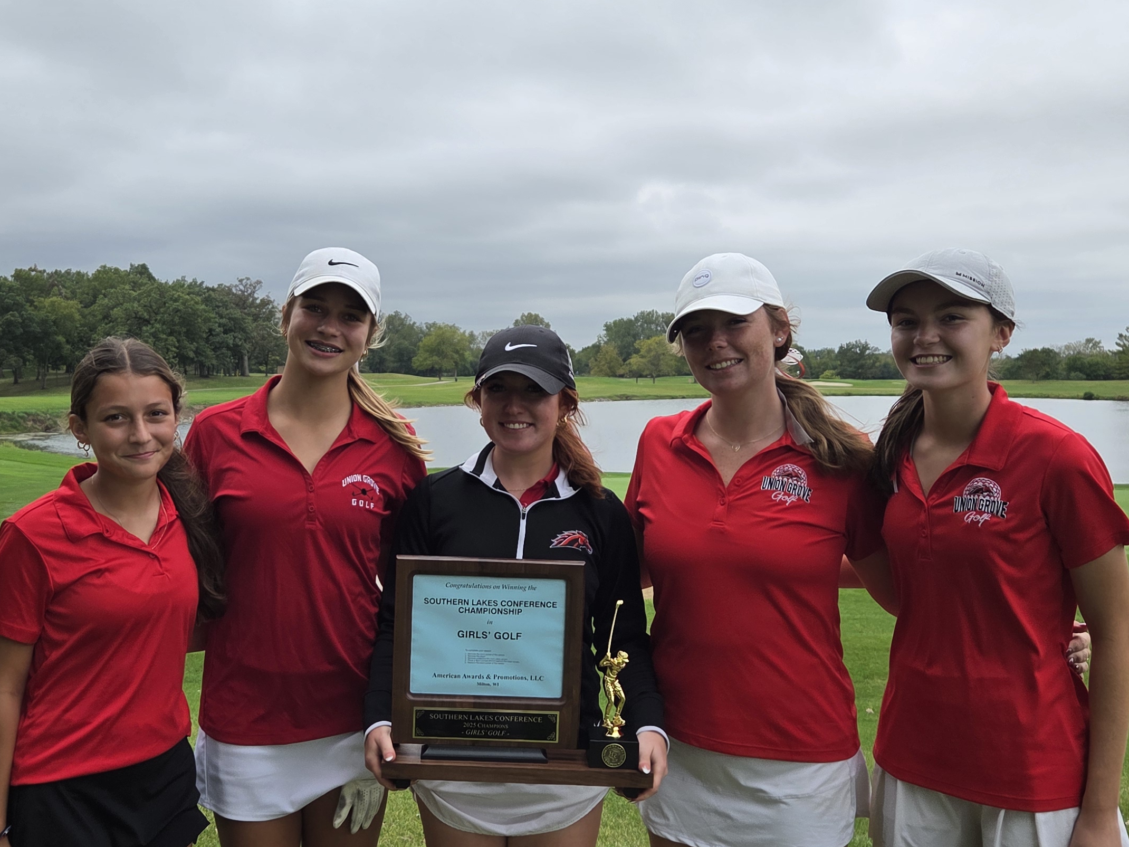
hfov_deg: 43.7
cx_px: 470
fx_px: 1402
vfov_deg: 33.6
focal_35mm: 43
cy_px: 425
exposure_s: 1/2240
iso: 80
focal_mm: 5.4
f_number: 1.8
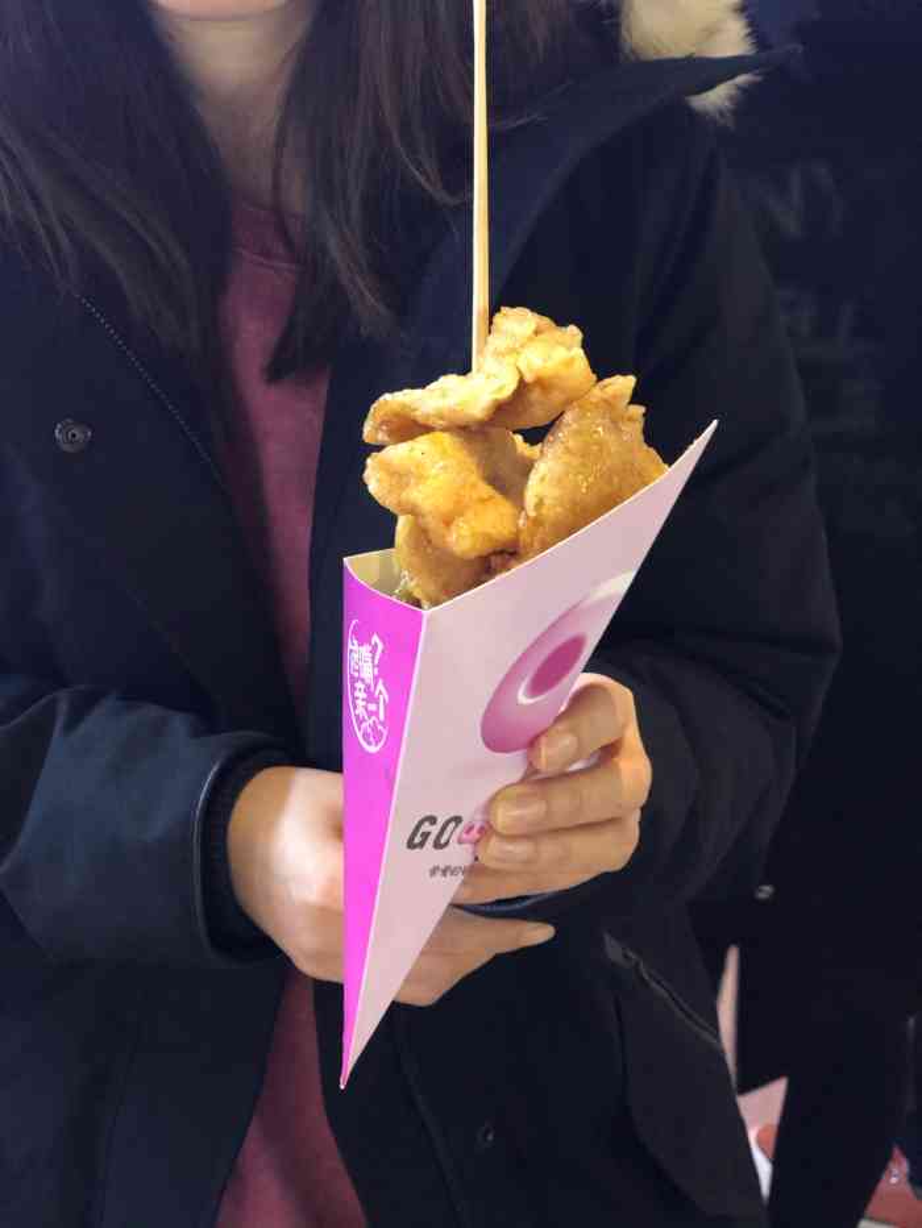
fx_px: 1846
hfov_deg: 28.0
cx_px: 461
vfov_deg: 36.8
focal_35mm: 52
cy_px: 614
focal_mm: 6
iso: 160
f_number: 2.4
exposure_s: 1/13
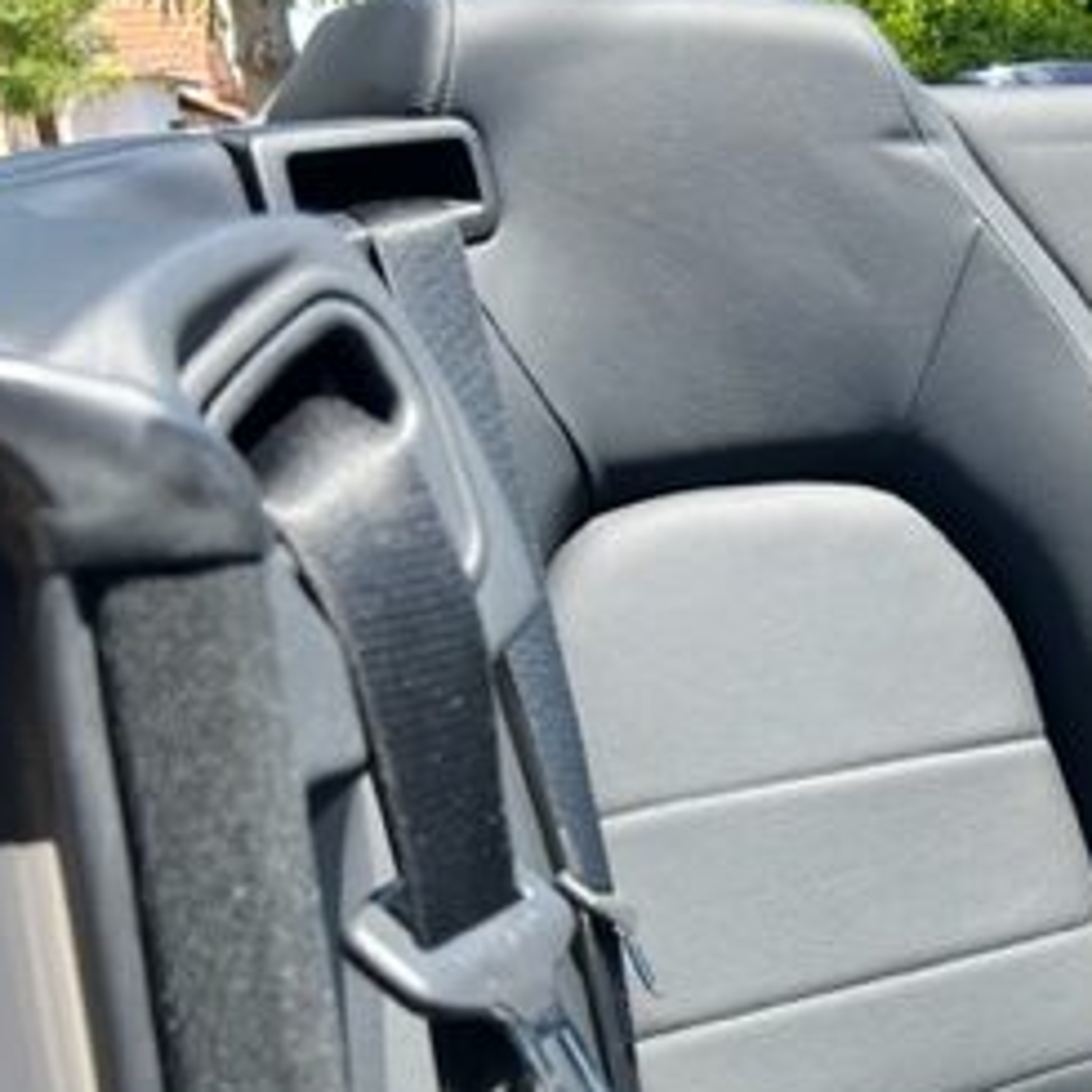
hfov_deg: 25.2
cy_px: 865
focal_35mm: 60
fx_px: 2141
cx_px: 1368
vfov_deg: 28.0
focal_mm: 5.7
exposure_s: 1/1029
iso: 50
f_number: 1.5
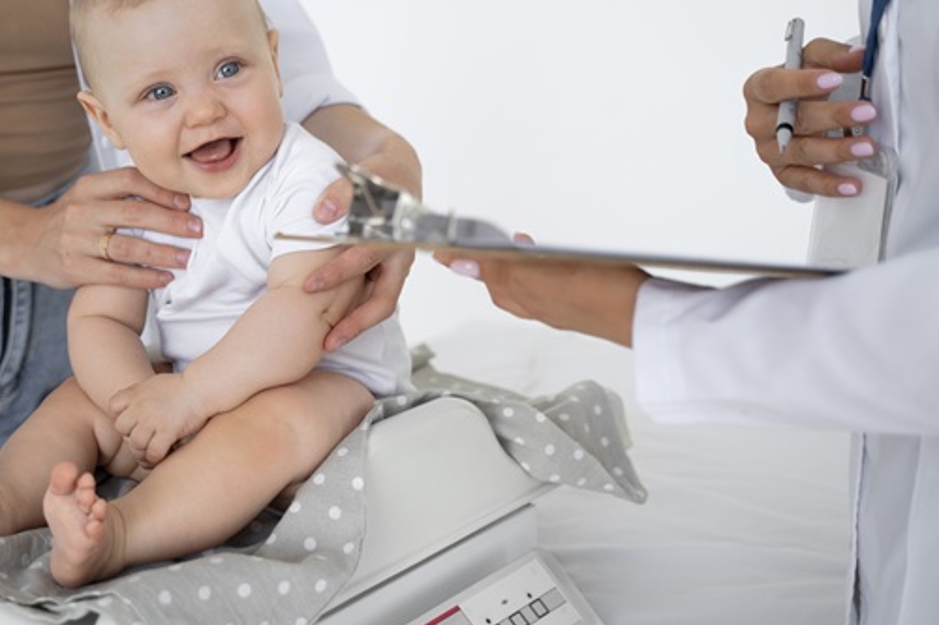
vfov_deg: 25.0
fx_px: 1408
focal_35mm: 54
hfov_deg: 36.8
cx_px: 411
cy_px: 255
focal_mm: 45
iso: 640
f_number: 2.8
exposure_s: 1/400
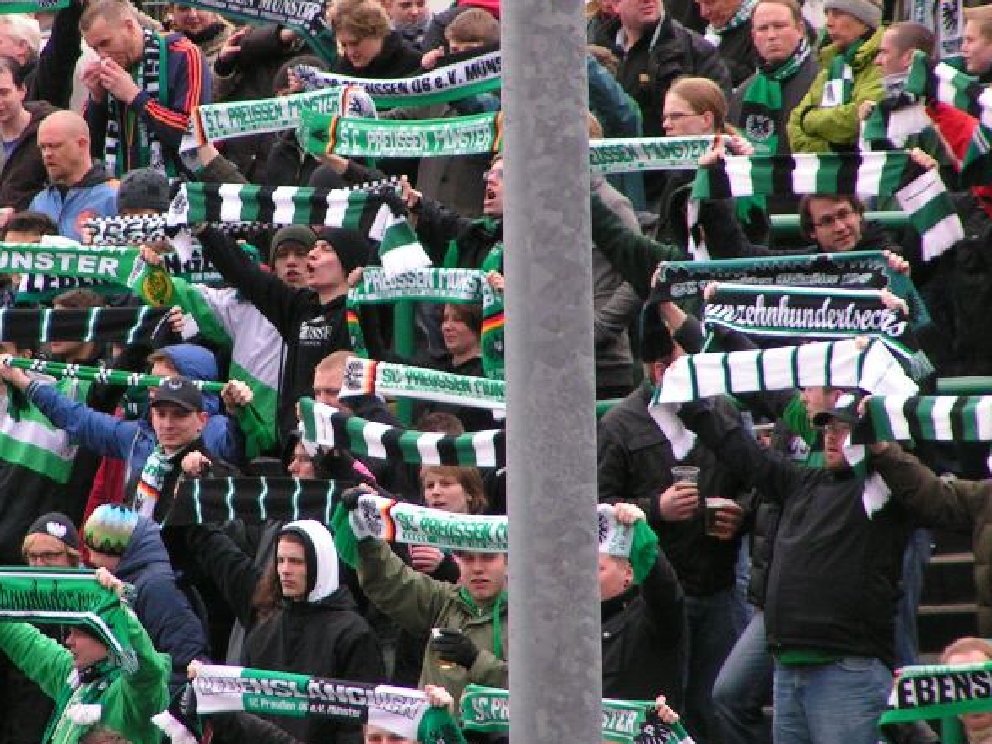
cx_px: 322
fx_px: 14816
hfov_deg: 3.8
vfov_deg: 2.9
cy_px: 273
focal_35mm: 517
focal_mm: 58
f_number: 3.5
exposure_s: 1/400
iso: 160
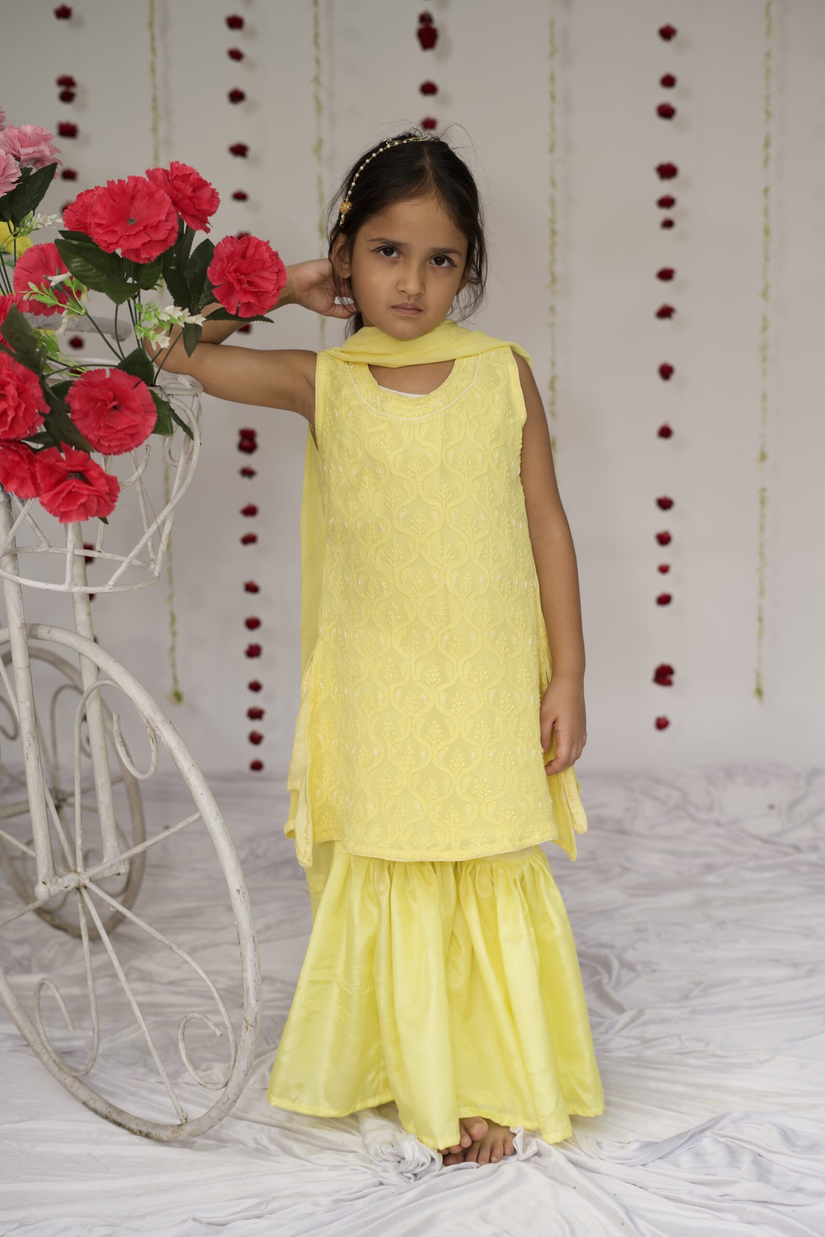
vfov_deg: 39.6
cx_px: 412
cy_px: 618
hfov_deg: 27.0
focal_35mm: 50
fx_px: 1718
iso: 64
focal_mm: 50
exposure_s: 1/250
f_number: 3.2
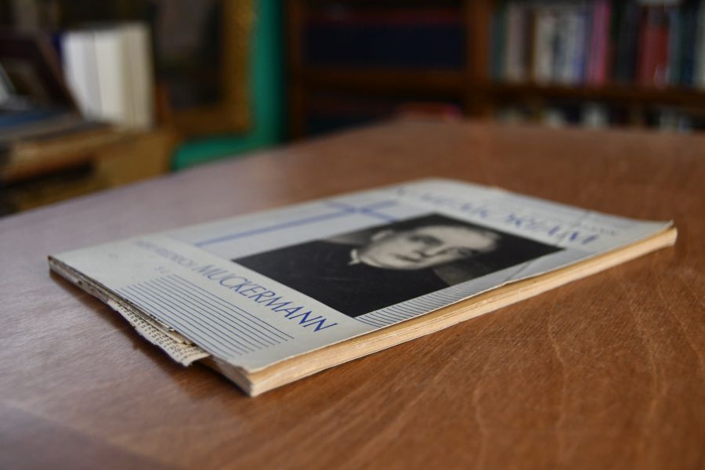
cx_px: 352
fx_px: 822
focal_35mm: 42
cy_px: 235
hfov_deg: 46.4
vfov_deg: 31.9
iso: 1000
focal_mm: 28
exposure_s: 1/125
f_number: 4
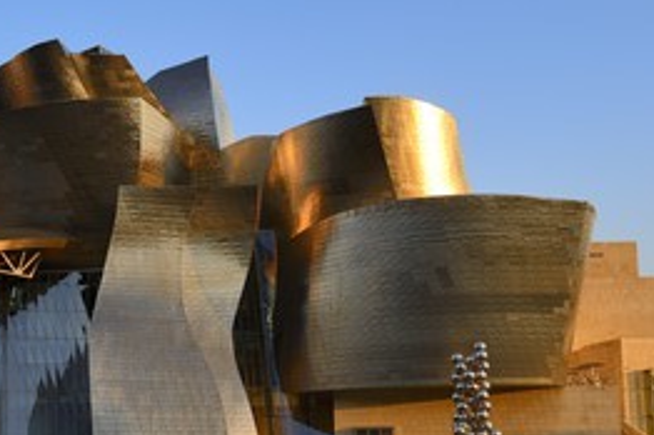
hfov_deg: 32.8
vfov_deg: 22.0
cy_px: 320
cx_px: 250
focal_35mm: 61
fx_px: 1107
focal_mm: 38
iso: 100
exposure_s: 1/160
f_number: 7.1
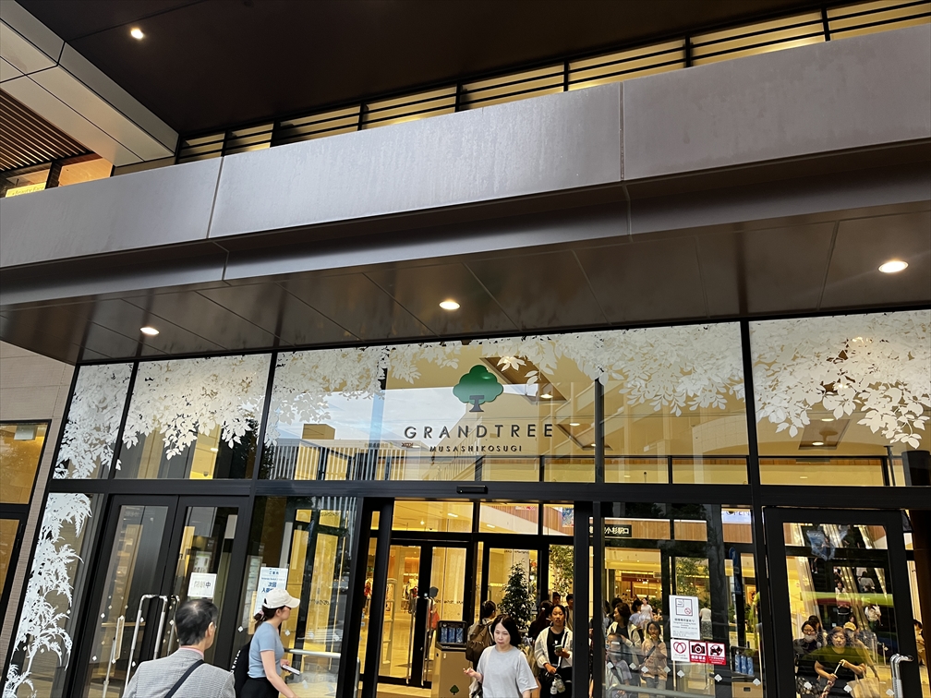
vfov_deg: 53.1
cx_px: 466
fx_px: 699
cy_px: 349
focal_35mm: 26
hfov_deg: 67.3
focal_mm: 5.1
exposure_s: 1/50
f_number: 1.6
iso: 64
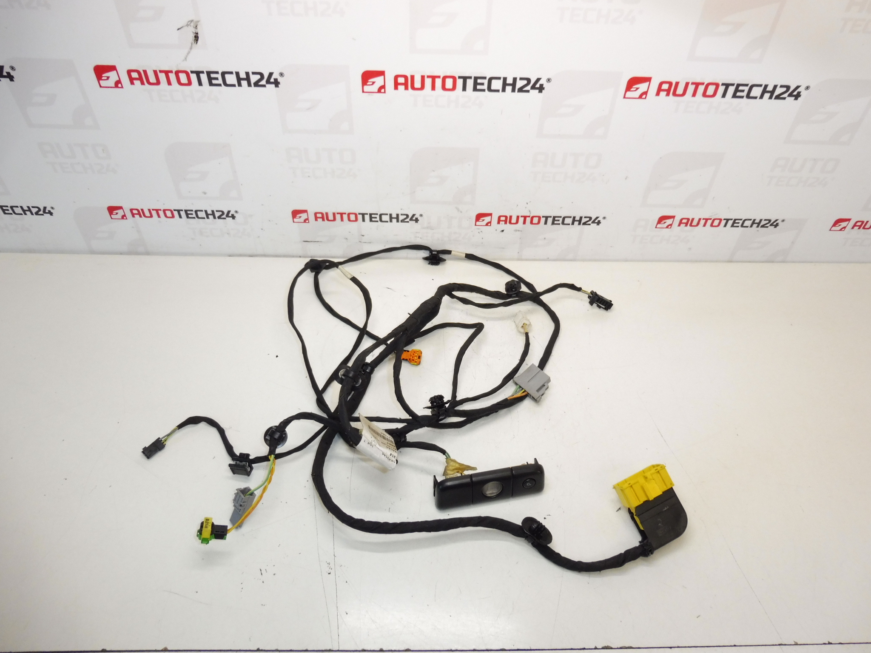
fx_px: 604
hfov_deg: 71.6
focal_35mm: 24
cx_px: 436
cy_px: 326
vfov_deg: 56.8
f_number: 3.5
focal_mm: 4.3
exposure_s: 1/125
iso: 200
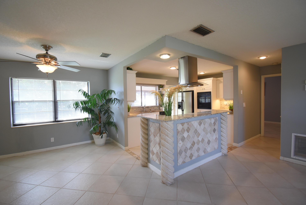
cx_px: 153
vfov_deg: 77.4
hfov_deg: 100.3
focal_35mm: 15
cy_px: 102
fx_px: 128
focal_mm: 10
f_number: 4.5
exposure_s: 1/60
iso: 560
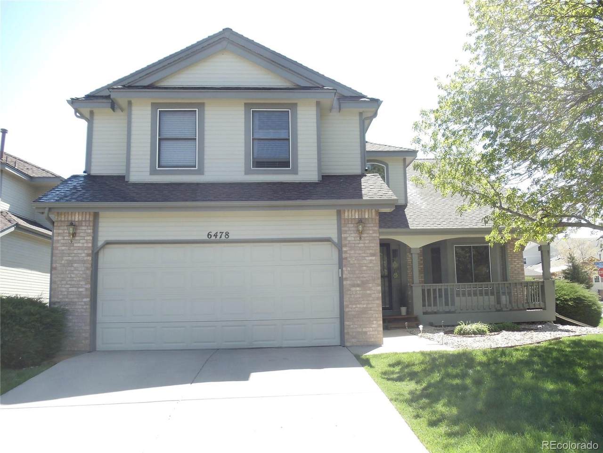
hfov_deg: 42.9
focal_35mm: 44
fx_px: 766
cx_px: 302
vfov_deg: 32.9
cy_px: 226
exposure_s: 1/640
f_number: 3.5
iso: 100
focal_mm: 6
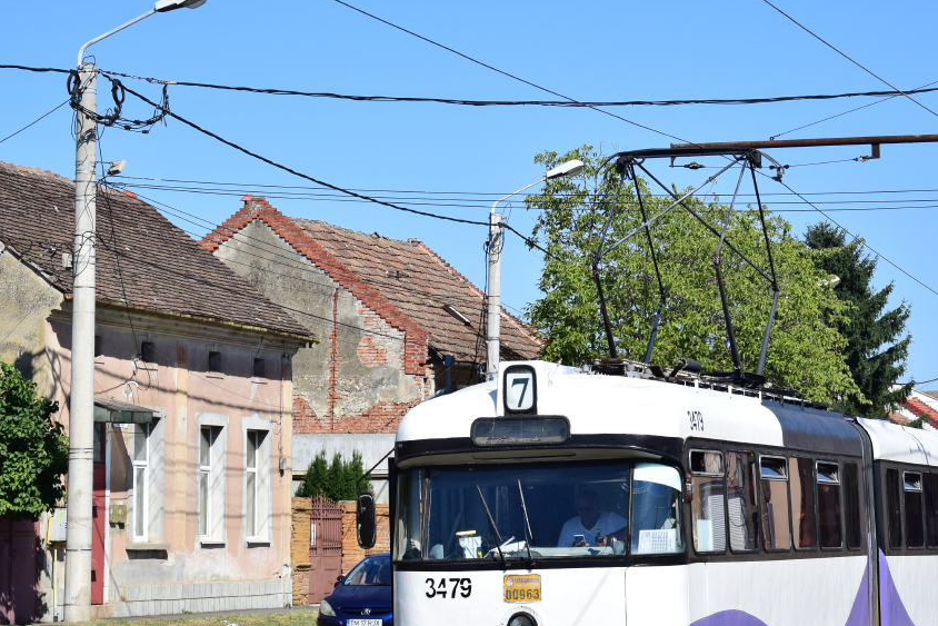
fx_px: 3492
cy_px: 390
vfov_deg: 10.2
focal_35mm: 134
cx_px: 578
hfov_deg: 15.3
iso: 200
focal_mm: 58
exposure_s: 1/1000
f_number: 6.3
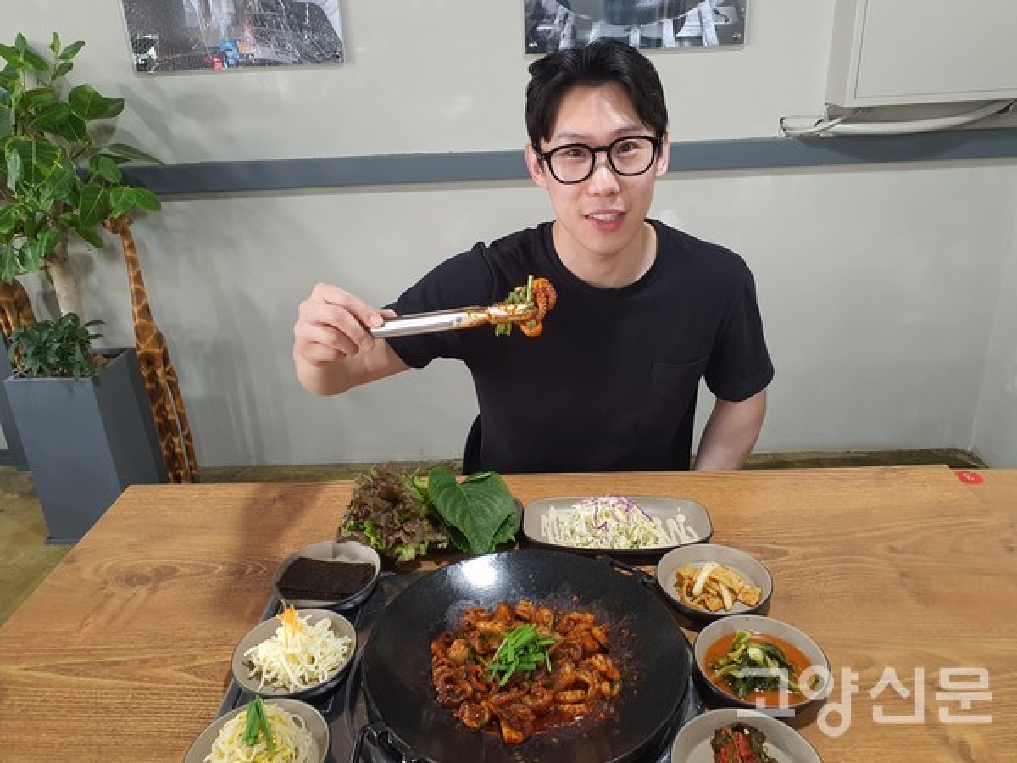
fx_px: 764
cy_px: 382
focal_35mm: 26
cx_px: 508
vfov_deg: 53.1
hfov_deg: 67.3
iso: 200
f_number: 2.4
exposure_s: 1/40
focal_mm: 4.3
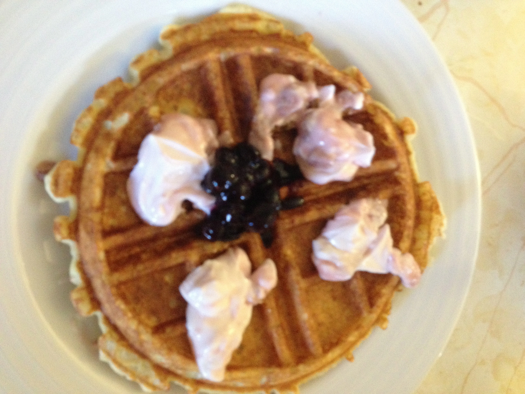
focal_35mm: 33
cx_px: 262
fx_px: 500
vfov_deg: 42.9
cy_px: 197
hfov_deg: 55.4
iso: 400
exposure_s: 1/15
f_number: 2.4
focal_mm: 4.13
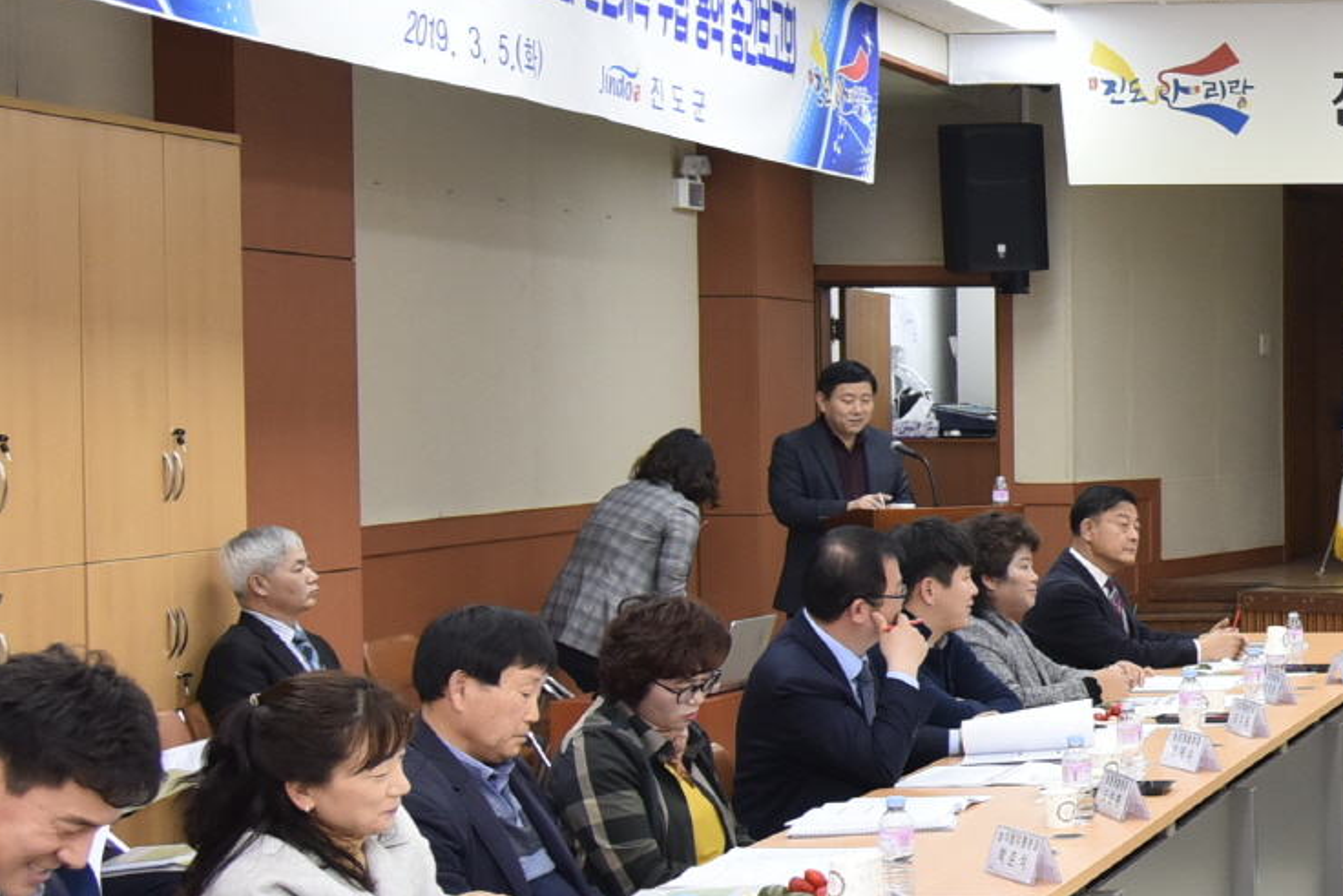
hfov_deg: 22.9
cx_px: 1827
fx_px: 2873
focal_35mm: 77
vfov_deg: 17.7
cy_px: 497
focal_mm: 27
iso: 1000
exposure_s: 1/125
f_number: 4.5
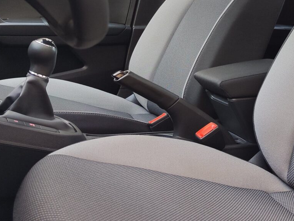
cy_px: 37
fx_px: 459
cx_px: 241
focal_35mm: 54
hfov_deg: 34.3
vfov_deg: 26.4
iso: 679
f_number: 1.69
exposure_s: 1/58.8
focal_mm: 7.01
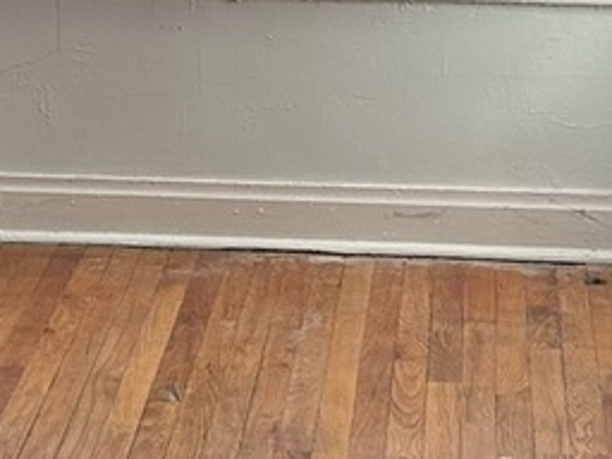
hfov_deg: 13.4
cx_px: 72
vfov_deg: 10.1
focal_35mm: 146
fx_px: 2581
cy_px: 98
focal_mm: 5.7
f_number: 1.5
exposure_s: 1/238
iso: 40
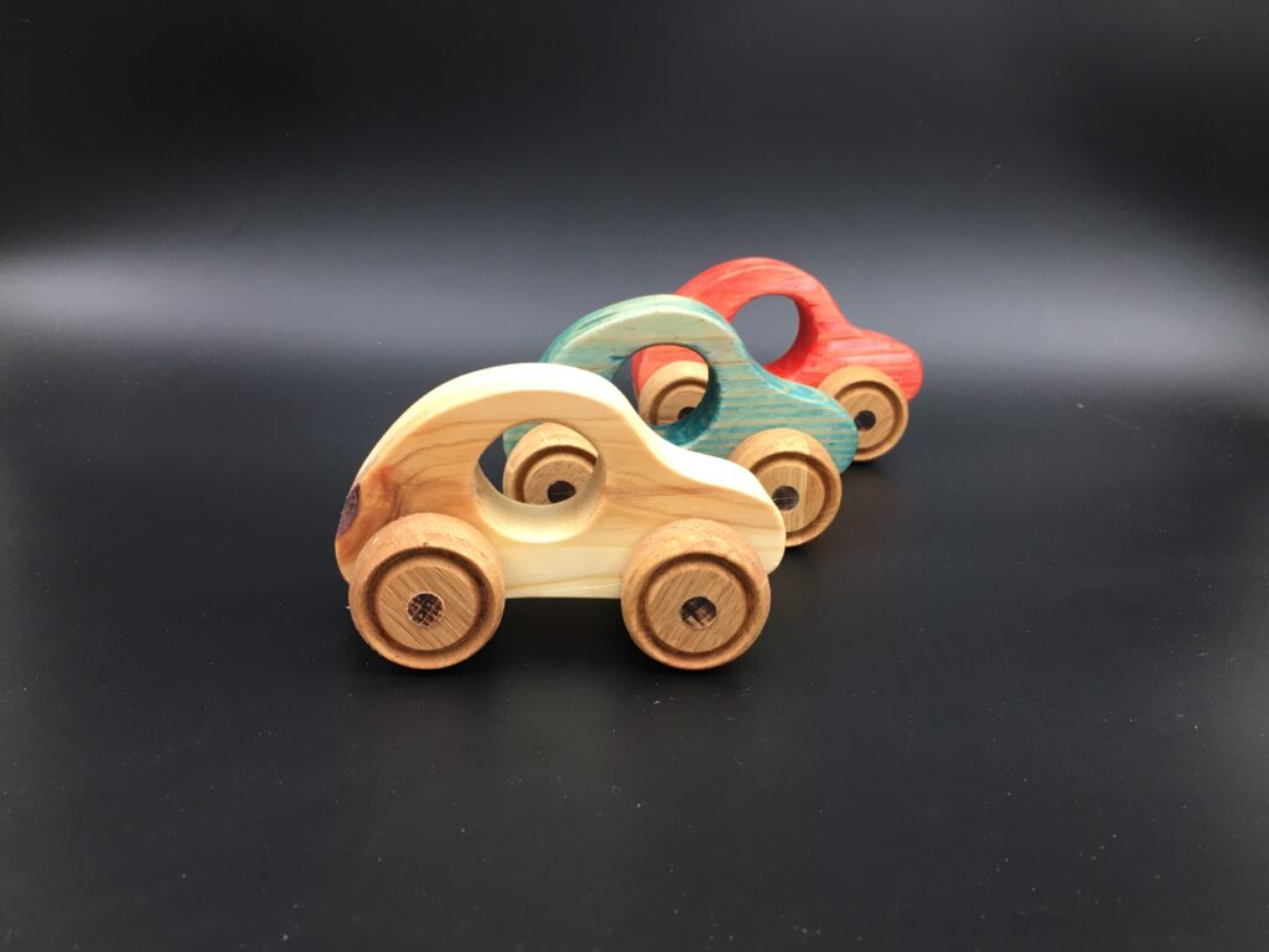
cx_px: 634
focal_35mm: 29
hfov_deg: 61.7
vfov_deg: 48.2
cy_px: 476
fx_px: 1063
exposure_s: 1/33
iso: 32
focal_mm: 4.15
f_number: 2.2
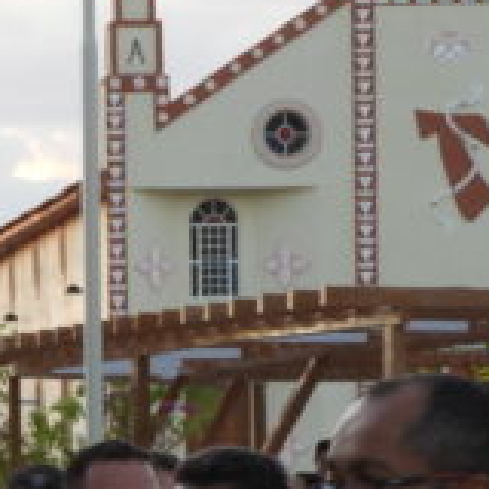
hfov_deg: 4.4
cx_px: -376
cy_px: 671
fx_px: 6281
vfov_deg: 4.4
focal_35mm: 393
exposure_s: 1/60
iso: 160
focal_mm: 17
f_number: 4.8
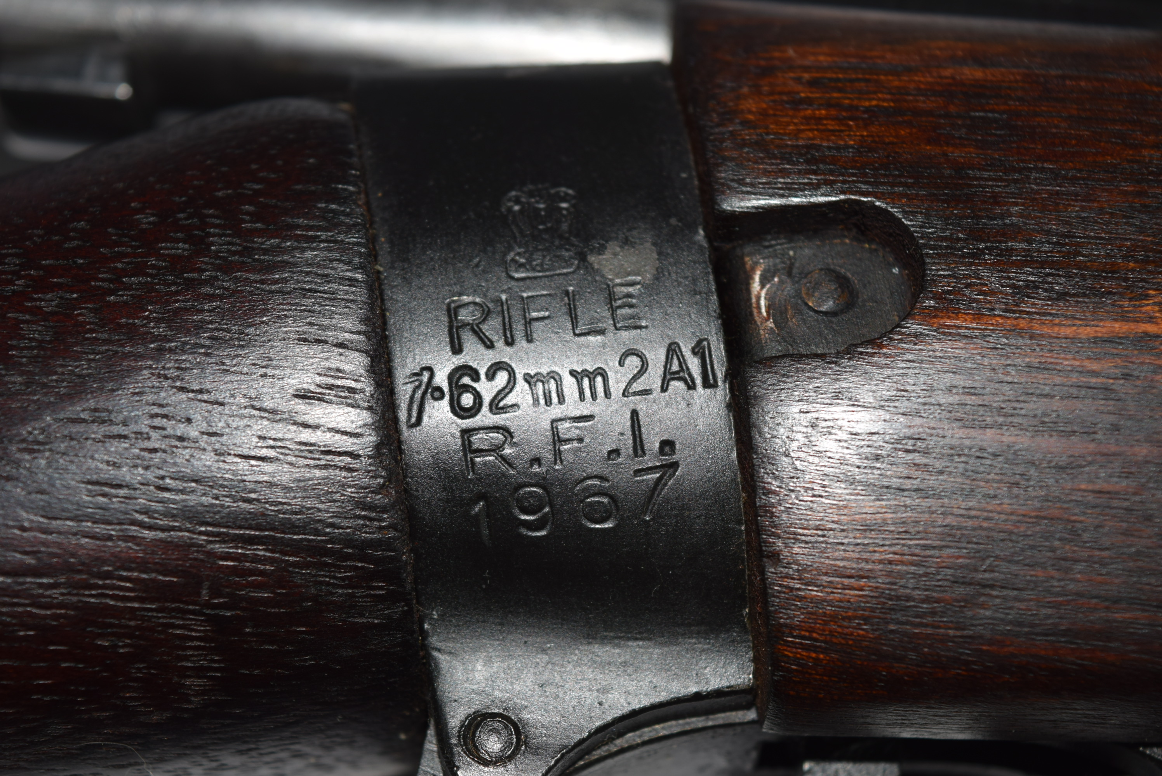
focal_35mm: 72
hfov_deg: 28.1
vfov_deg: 19.0
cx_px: 581
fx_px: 2326
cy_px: 388
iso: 100
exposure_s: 1/60
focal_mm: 48
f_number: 8
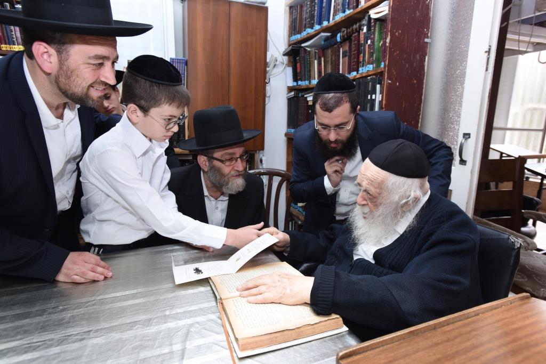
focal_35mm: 22
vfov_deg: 57.2
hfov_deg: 78.6
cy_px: 182
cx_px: 273
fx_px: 334
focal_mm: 22
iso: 640
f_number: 4.5
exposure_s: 1/125
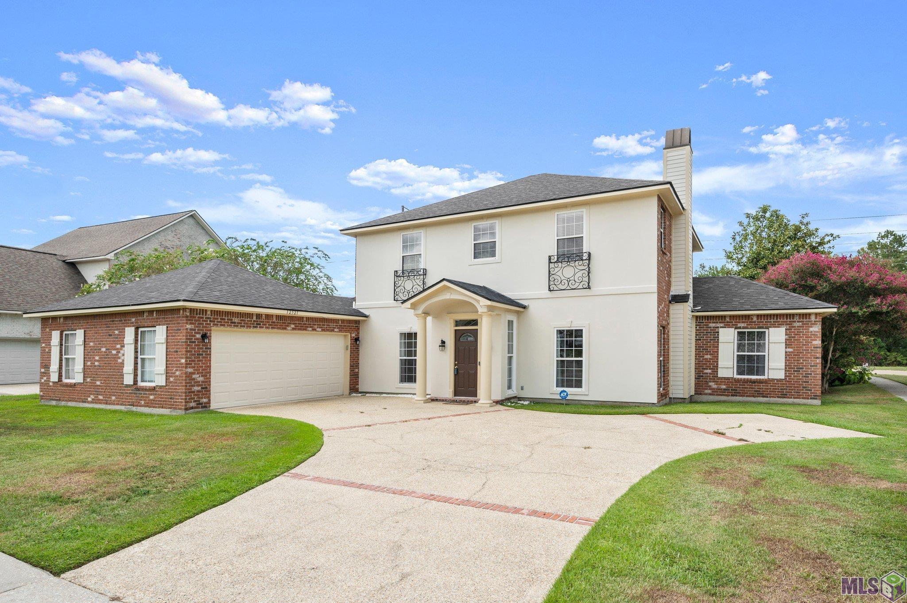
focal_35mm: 20
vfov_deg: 61.8
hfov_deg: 84.0
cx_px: 454
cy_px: 302
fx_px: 503
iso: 500
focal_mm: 20
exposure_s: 1/250
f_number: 9
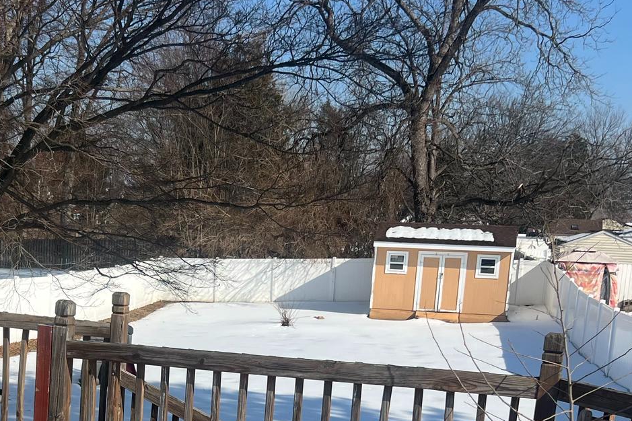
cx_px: 186
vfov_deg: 22.0
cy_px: 439
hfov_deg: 33.5
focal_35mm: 59
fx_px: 1036
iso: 50
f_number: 1.5
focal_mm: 5.7
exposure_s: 1/8000
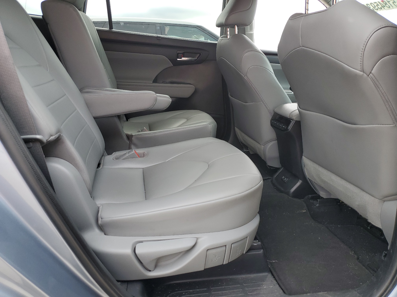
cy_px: 148
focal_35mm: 26
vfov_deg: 53.1
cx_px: 198
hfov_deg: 67.3
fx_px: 298
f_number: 1.5
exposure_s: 1/286
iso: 50
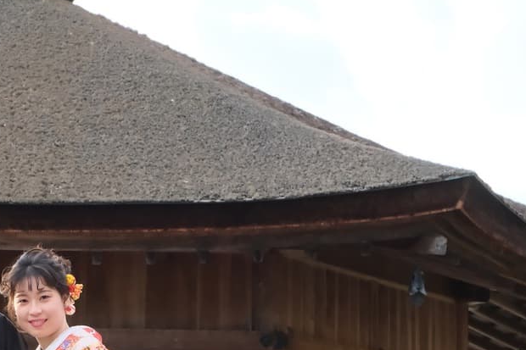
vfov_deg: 6.8
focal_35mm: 202
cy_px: 399
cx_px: 42
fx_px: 2950
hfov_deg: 10.1
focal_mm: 57.9
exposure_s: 1/250
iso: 1600
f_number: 8
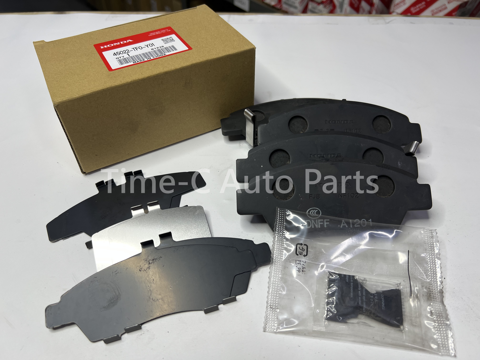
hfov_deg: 67.3
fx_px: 361
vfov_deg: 53.1
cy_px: 180
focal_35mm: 26
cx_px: 240
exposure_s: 1/100
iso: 32
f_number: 1.5
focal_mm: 5.7
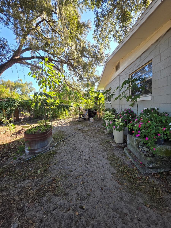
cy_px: 114
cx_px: 86
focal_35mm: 13
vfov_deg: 106.2
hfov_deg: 89.9
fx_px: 86
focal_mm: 2.2
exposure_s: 1/257
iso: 40
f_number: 1.9
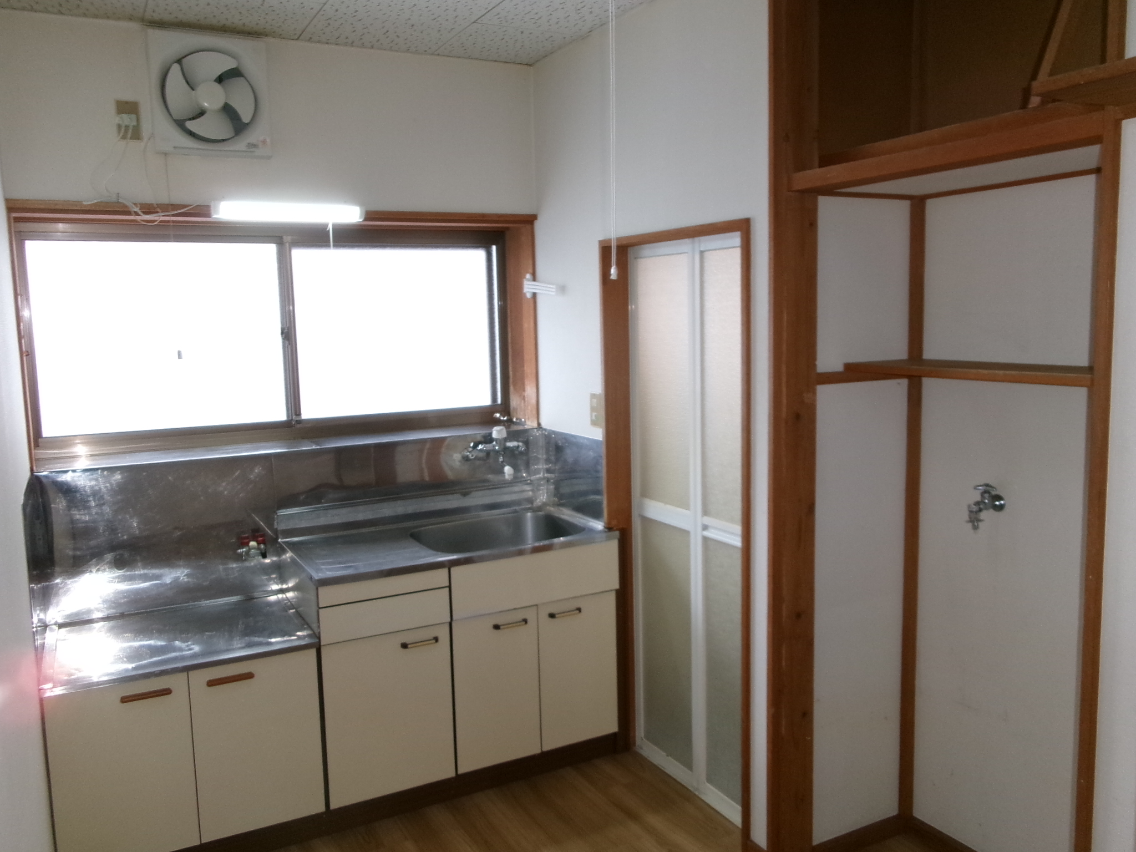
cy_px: 426
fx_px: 919
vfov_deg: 49.7
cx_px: 568
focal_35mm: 28
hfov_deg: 63.4
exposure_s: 1/34
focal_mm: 5.1
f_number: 3.9
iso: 206
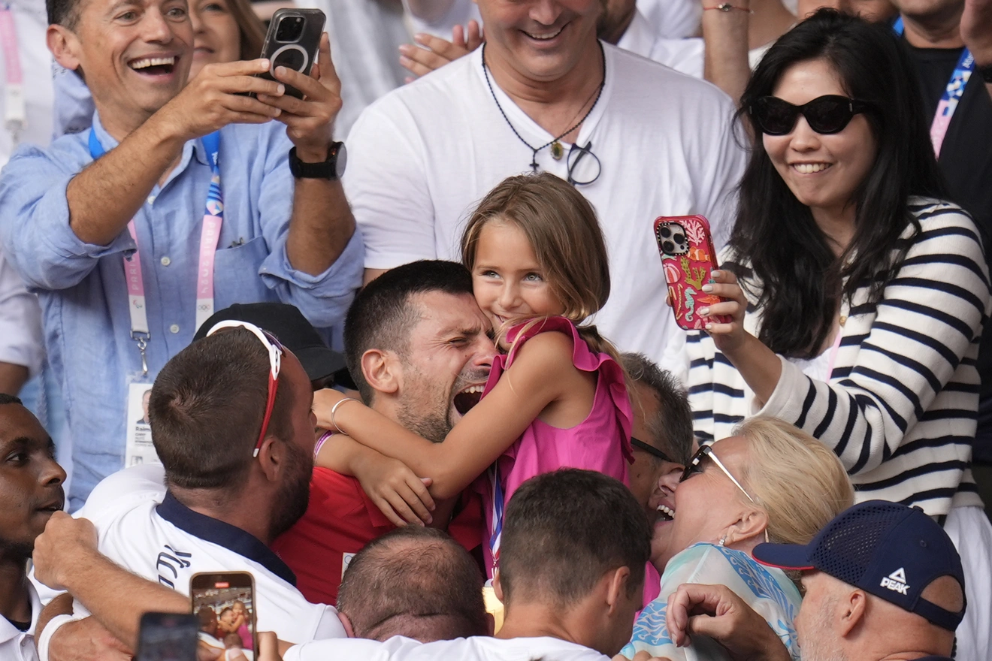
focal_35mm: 600
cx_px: 496
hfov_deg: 3.4
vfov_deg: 2.3
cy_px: 330
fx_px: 16532
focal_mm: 400
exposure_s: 1/1250
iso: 500
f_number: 2.8
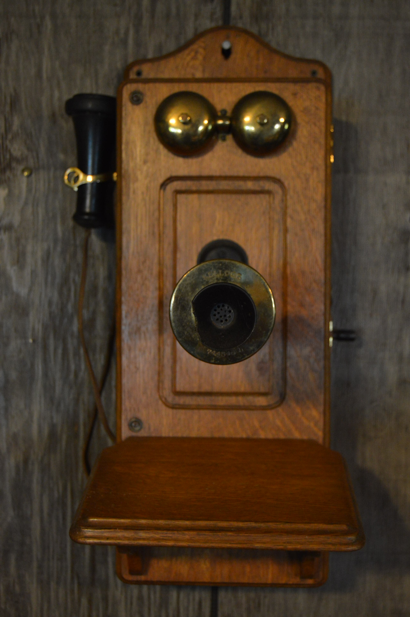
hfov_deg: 28.0
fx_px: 821
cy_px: 308
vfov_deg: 41.1
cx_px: 205
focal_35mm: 48
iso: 1600
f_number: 4.5
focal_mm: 32
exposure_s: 1/80
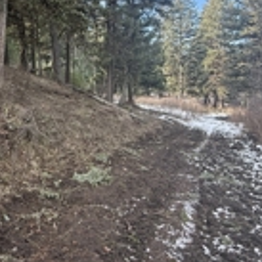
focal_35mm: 36
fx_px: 308
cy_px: 80
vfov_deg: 45.1
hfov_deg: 44.3
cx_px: 61
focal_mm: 2.22
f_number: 2.2
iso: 64
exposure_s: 1/150
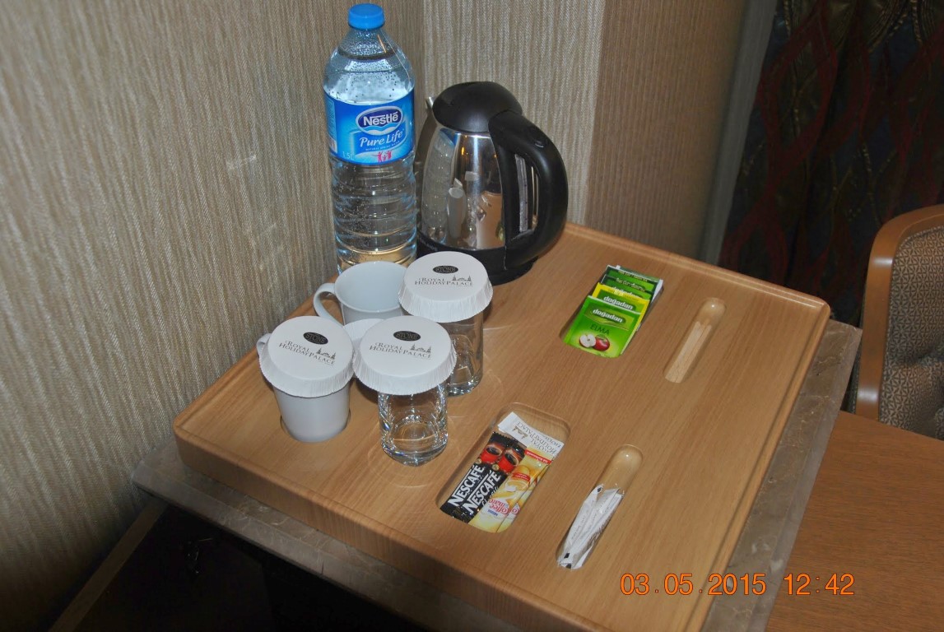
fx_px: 945
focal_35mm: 36
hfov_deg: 53.1
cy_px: 316
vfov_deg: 37.0
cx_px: 472
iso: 200
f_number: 3.8
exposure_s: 1/60
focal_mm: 24
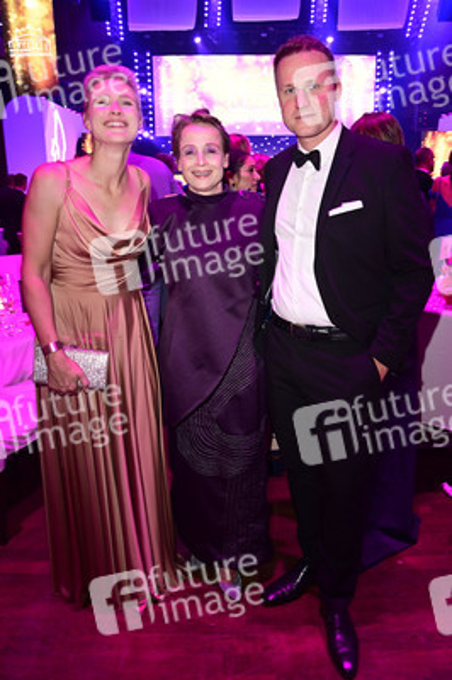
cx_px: 226
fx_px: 453
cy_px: 340
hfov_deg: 53.1
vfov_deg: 73.8
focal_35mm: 24
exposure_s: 1/20
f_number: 5
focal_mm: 24
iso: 2500
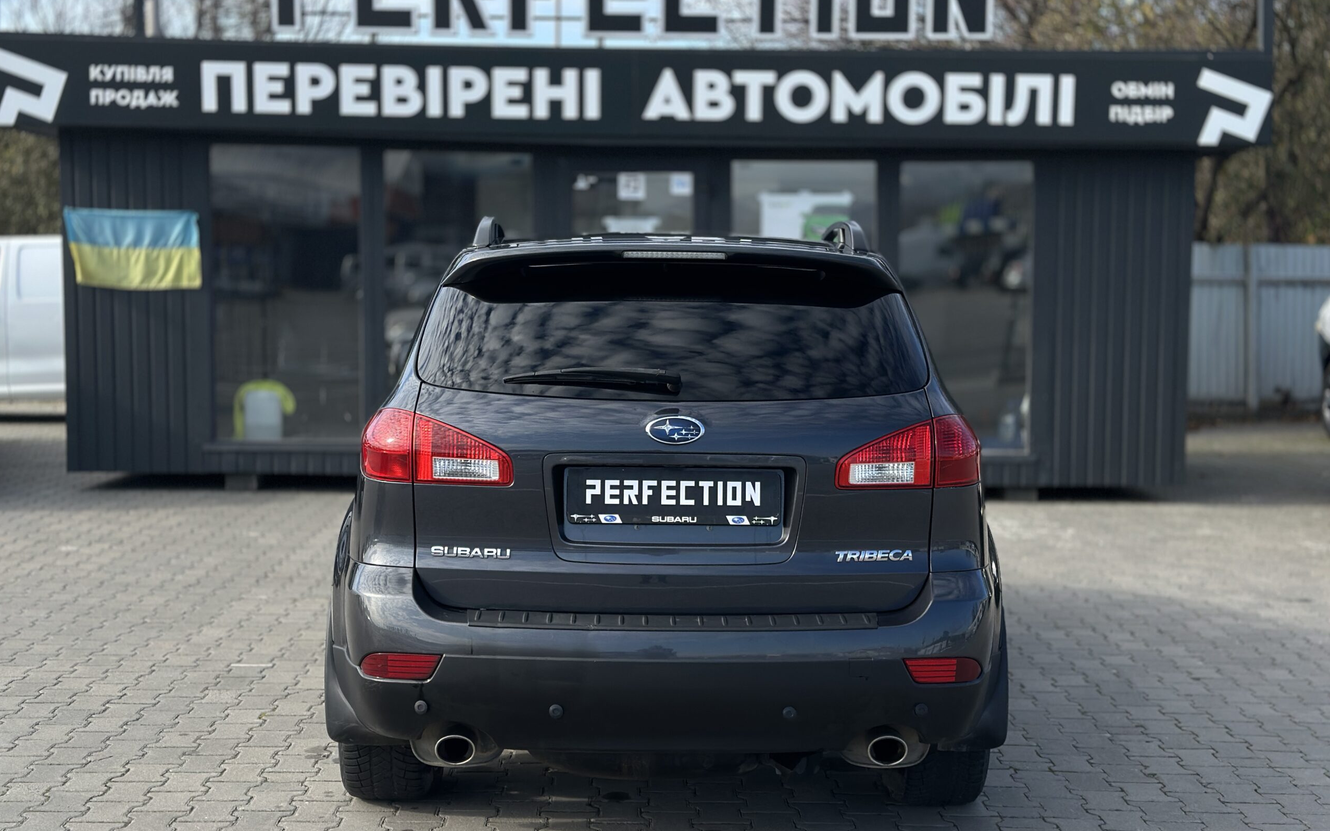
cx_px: 664
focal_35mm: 51
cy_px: 402
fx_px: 1849
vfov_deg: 25.3
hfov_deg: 39.6
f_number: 1.78
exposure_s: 1/2976
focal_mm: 6.86
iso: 80
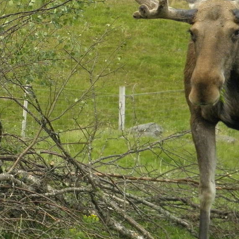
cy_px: 85
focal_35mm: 169
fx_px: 1320
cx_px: -21
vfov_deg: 10.3
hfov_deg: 10.2
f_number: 4.3
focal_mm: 12.2
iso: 200
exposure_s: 1/250
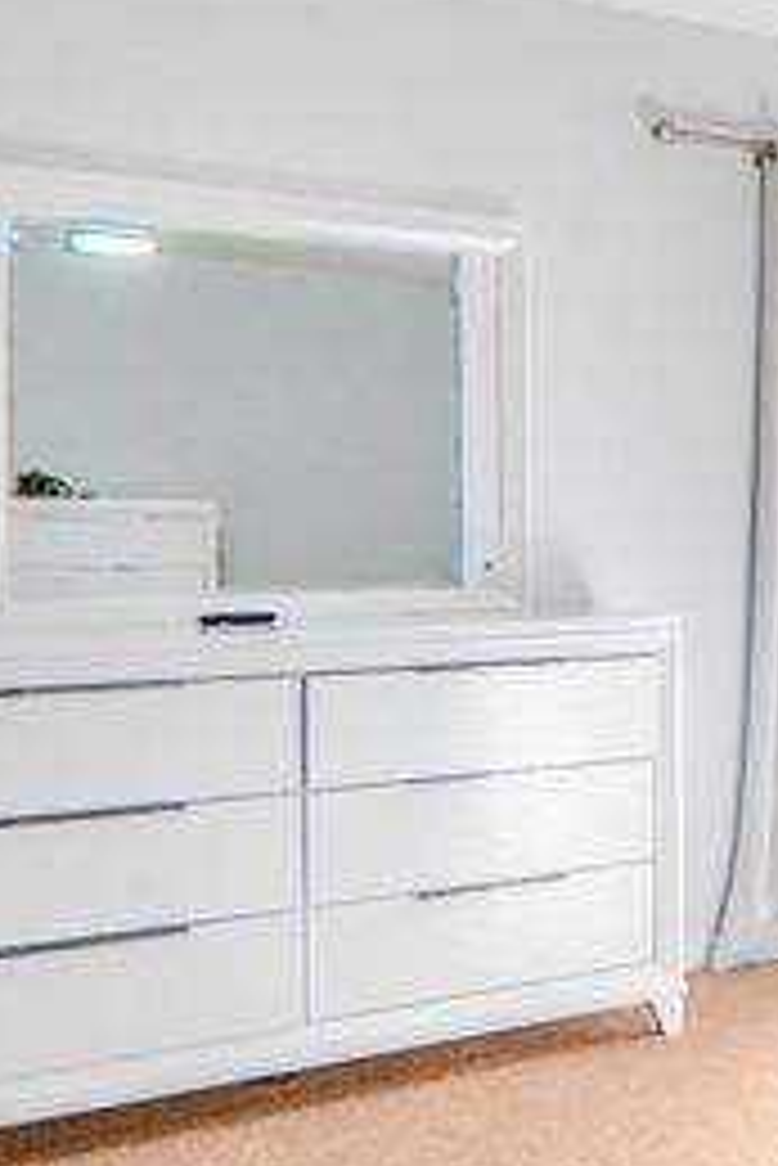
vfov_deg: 40.3
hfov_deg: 21.0
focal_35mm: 49
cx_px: 1315
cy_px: 520
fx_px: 1586
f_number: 4
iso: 400
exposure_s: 1/125
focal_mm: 12
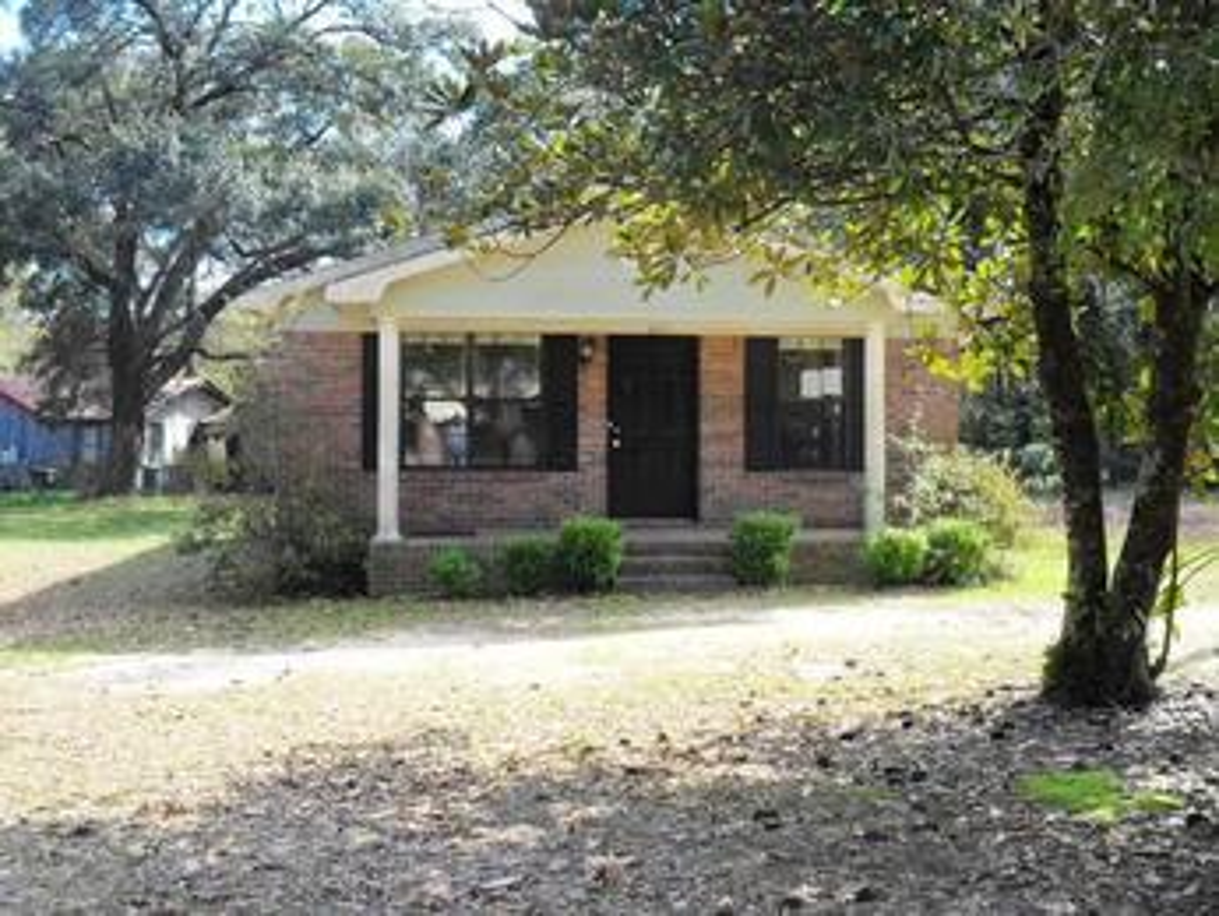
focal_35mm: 44
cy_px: 458
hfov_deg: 42.9
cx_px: 610
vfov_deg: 32.9
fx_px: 1551
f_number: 4.5
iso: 100
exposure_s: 1/180
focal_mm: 7.8
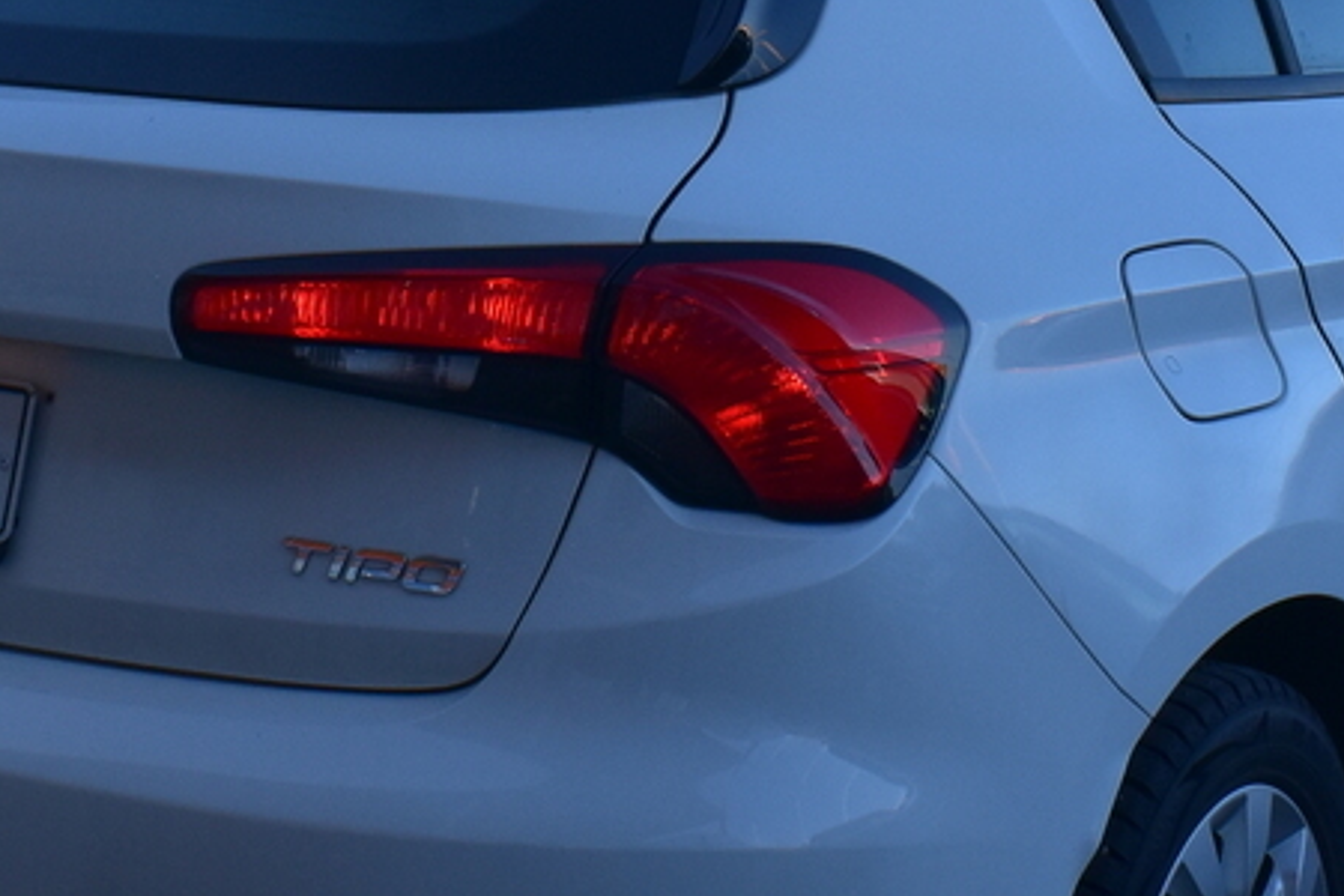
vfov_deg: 12.6
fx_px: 4032
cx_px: 588
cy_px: 218
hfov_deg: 18.9
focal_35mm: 108
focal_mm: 20
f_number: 11
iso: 400
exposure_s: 1/350
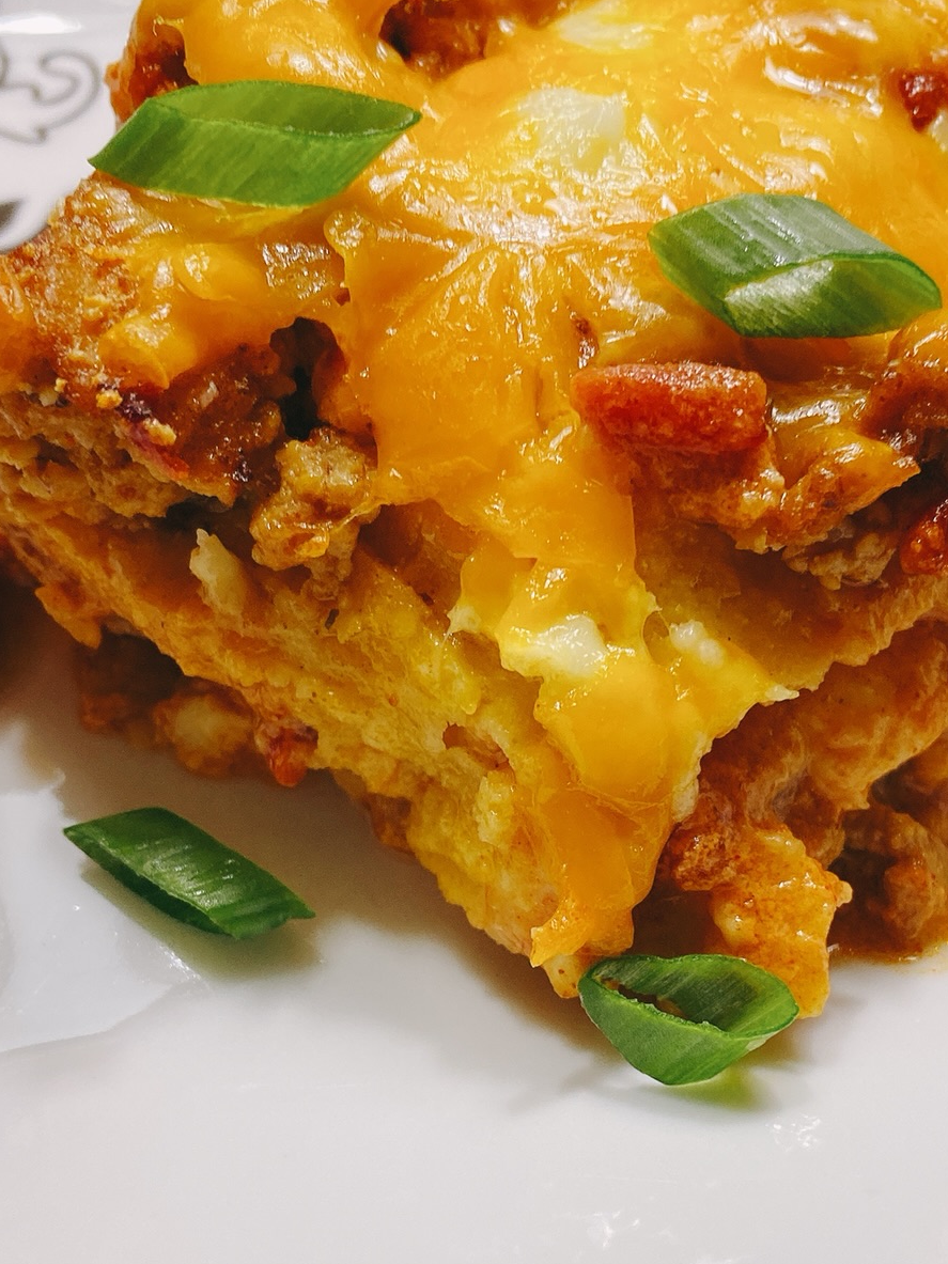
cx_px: 577
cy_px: 887
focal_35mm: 45
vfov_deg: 41.3
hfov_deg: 32.1
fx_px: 1643
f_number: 1.8
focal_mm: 4.25
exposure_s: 1/70
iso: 125
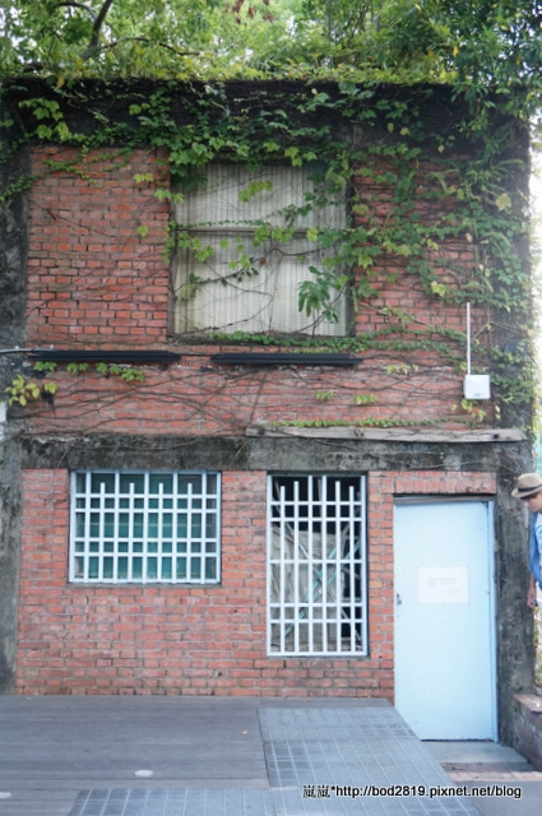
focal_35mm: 40
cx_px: 271
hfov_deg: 32.9
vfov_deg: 48.0
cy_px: 408
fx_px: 917
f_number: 4.5
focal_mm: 27
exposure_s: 1/160
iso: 800
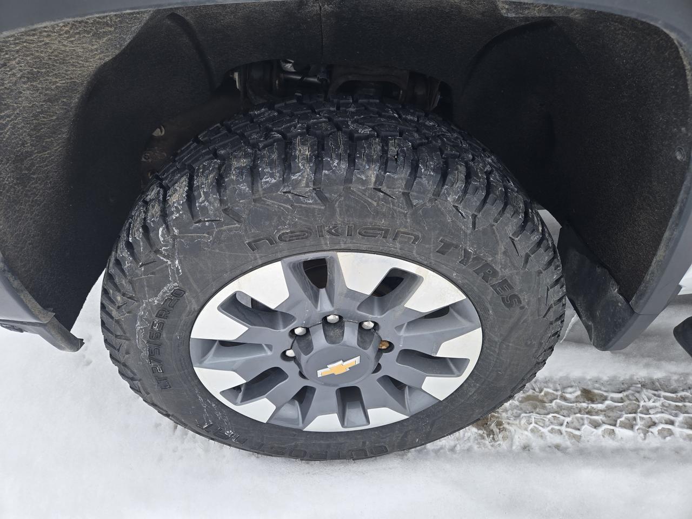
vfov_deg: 58.9
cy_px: 260
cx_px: 346
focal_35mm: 23
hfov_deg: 73.9
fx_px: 460
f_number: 1.8
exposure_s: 1/467
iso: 25
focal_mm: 5.4
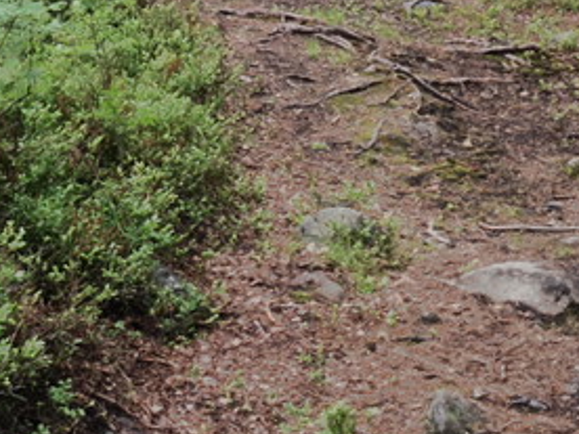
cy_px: -210
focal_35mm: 101
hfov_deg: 19.0
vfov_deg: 13.8
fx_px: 1689
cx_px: 36
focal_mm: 4.15
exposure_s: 1/102
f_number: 2.2
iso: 25
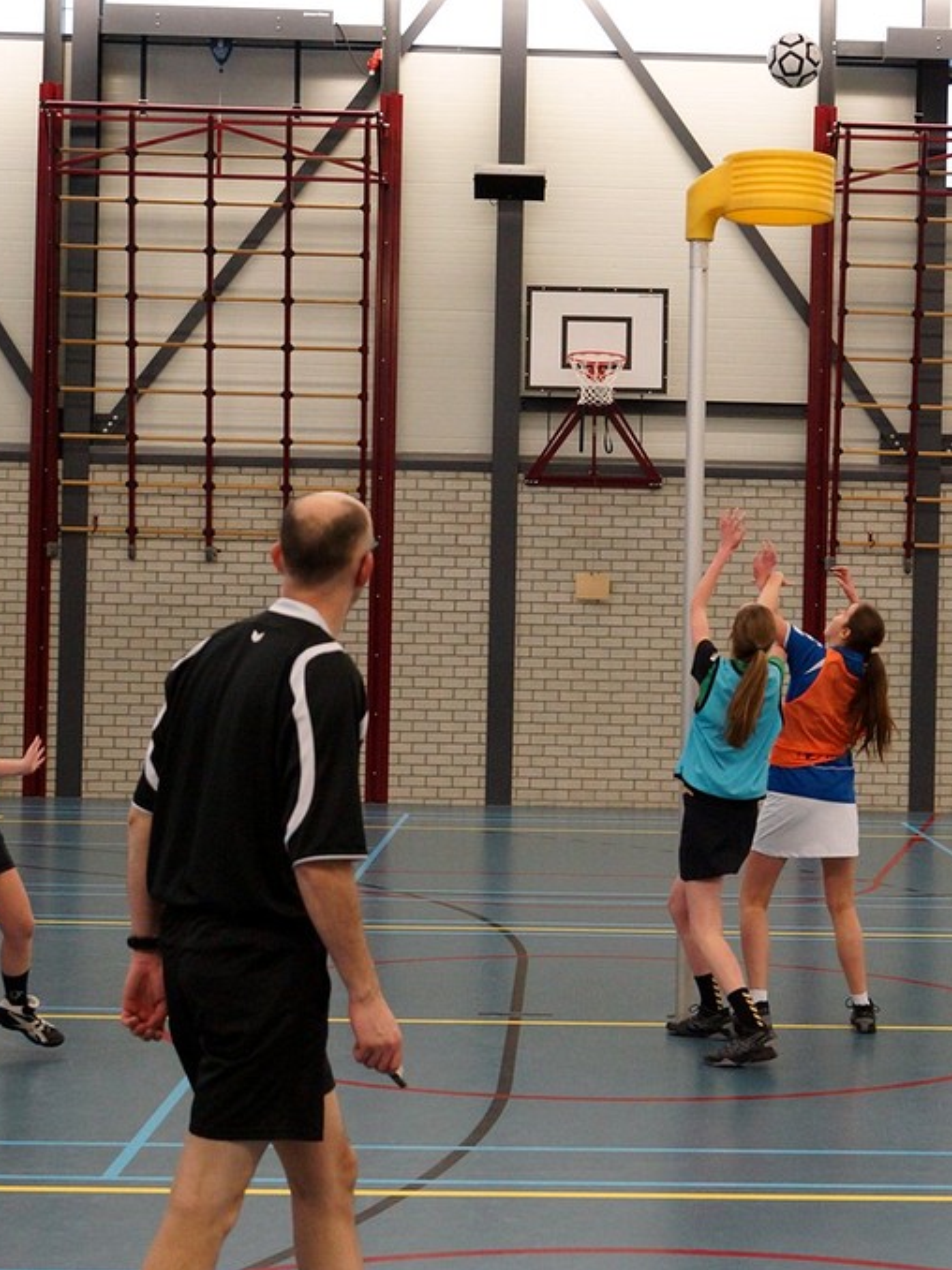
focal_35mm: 61
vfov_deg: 31.7
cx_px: 603
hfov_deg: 23.9
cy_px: 637
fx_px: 2238
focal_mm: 28
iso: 1250
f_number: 3.2
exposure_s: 1/250
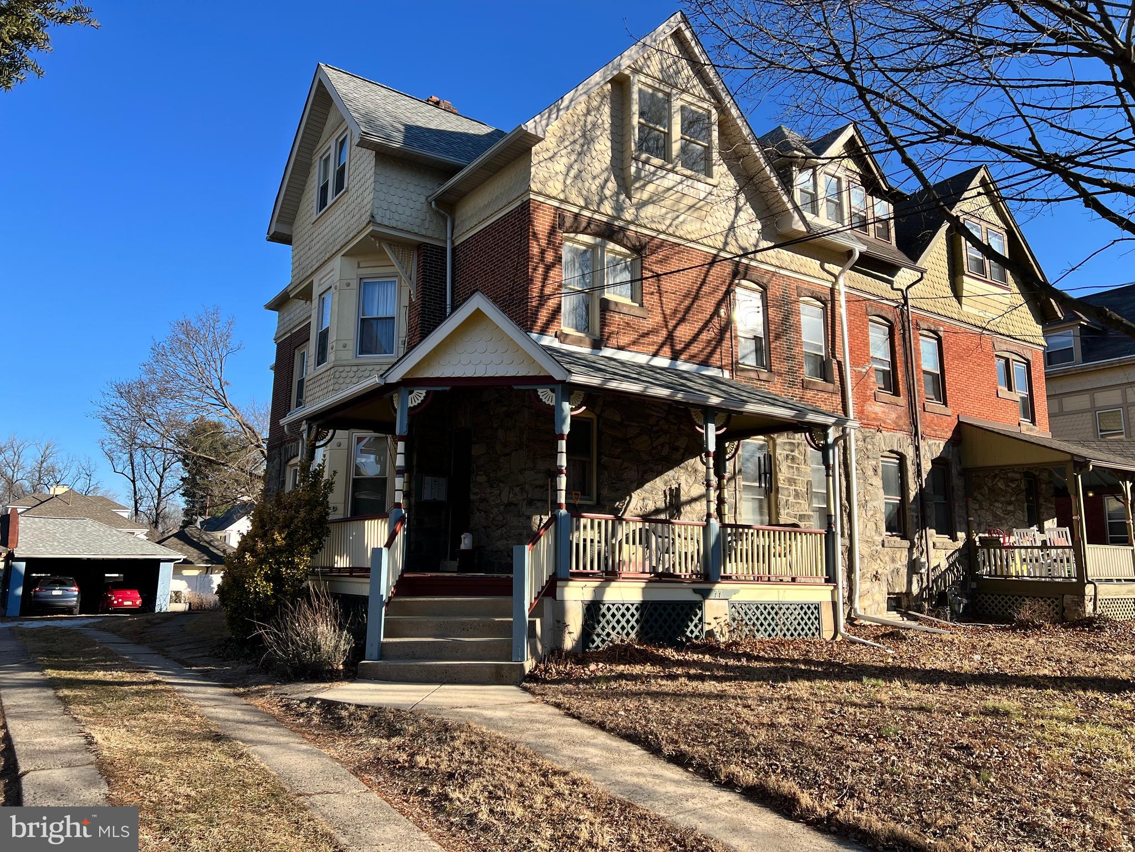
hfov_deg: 67.3
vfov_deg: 53.1
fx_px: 852
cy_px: 426
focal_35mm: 26
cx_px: 568
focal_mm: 5.7
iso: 50
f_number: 1.5
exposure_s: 1/2404
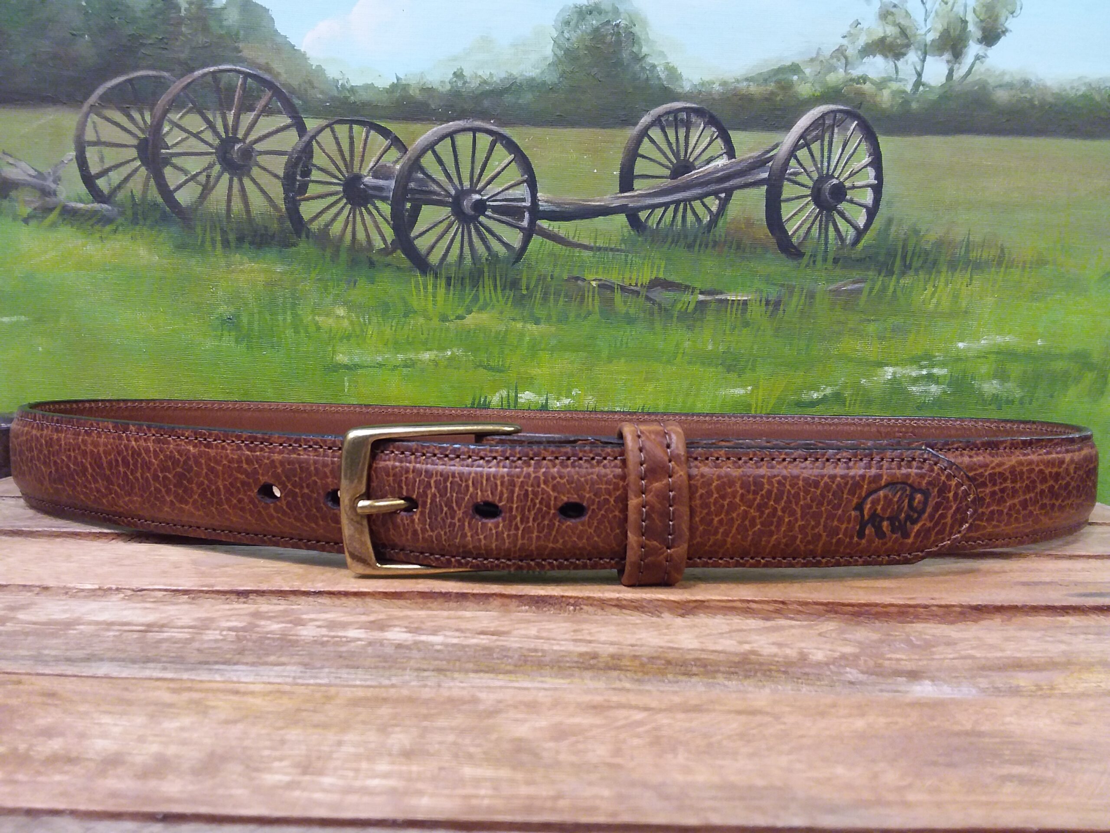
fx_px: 866
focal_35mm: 27
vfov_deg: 51.4
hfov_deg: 65.3
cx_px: 555
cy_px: 416
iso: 64
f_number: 1.9
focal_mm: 2.91
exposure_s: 1/30
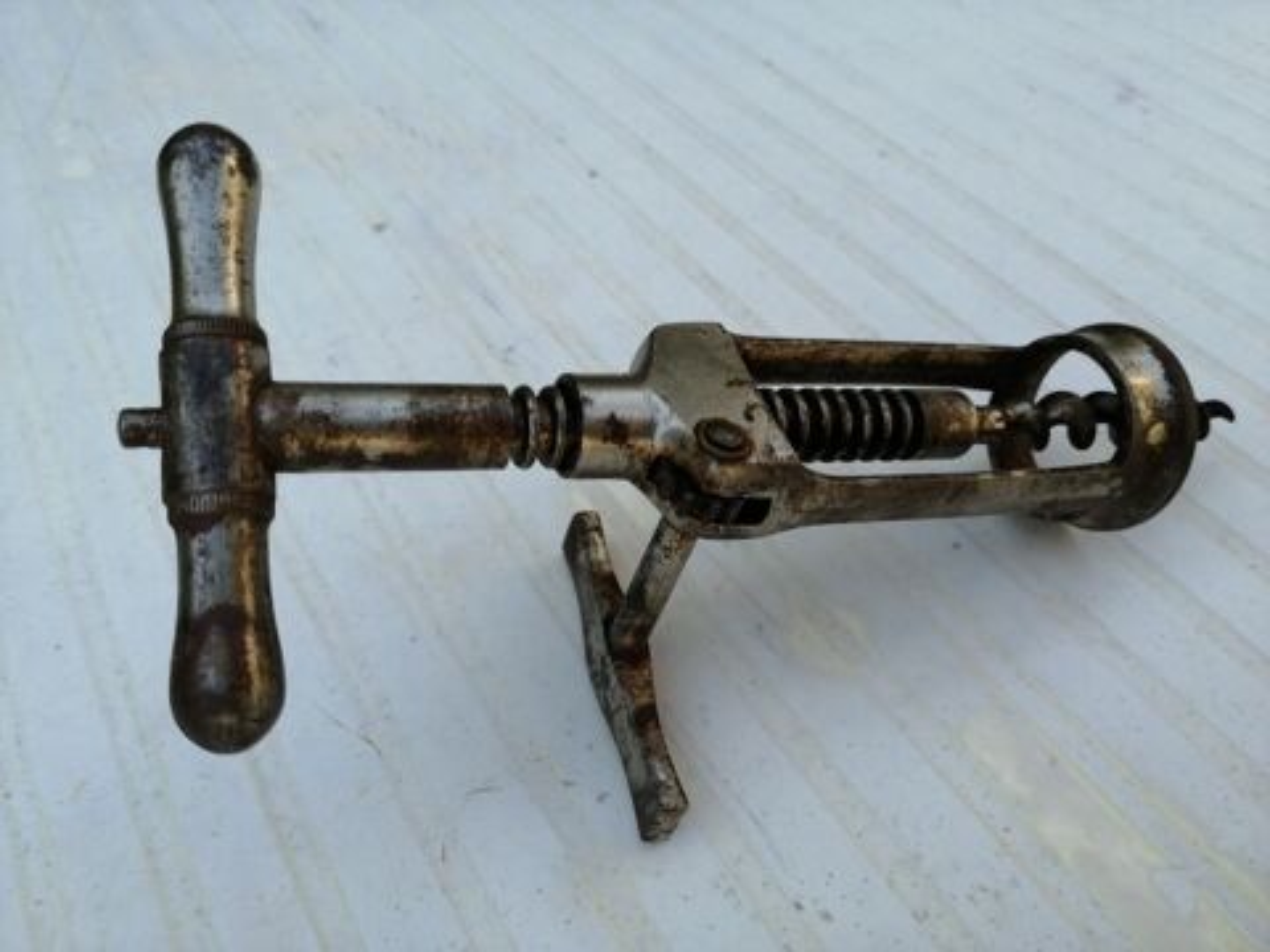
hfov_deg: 65.3
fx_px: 991
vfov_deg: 51.4
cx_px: 635
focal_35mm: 27
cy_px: 476
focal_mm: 3.95
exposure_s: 1/213
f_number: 1.8
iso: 50
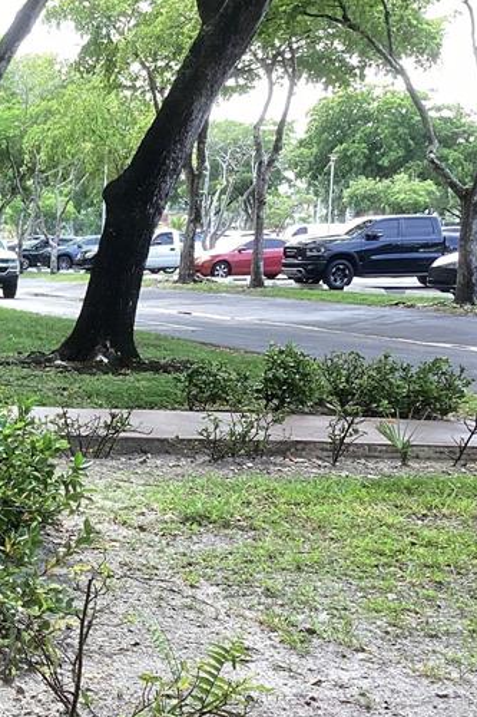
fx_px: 1313
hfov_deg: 18.9
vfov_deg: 30.0
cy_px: 539
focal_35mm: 66
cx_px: -162
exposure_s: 1/120
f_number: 2.4
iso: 32
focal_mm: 3.3
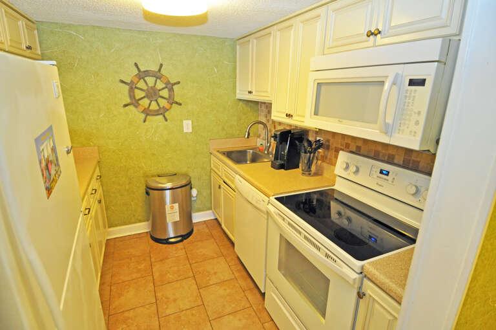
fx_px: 248
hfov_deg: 90.1
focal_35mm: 18
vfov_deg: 67.2
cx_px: 248
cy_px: 165
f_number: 4
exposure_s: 1/60
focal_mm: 12
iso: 800
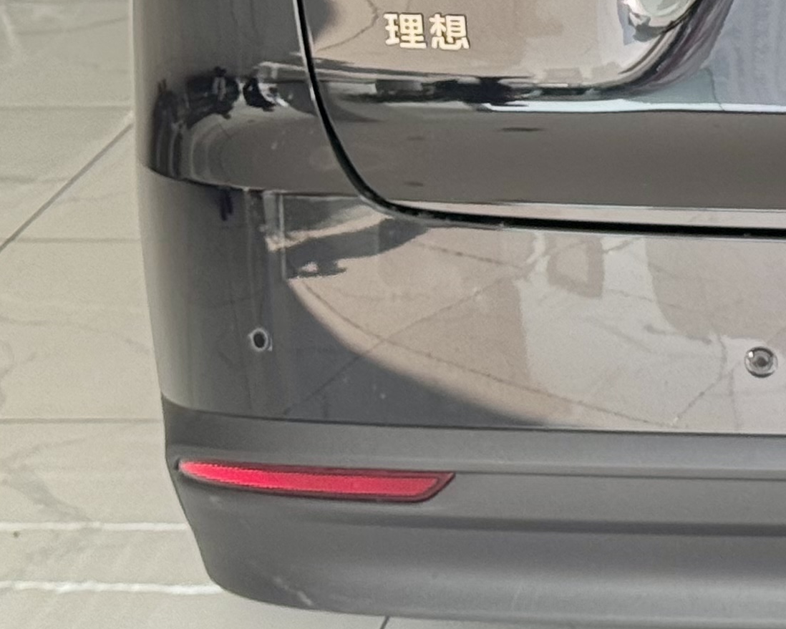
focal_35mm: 172
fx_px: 4002
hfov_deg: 10.9
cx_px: 1133
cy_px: -140
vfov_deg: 8.9
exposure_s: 1/300
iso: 64
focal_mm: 6.76
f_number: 1.78
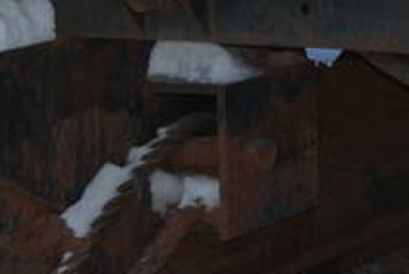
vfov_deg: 6.1
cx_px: 1107
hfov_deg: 8.4
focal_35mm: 217
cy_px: -341
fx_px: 2469
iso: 100
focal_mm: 24
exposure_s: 1/200
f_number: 5.6
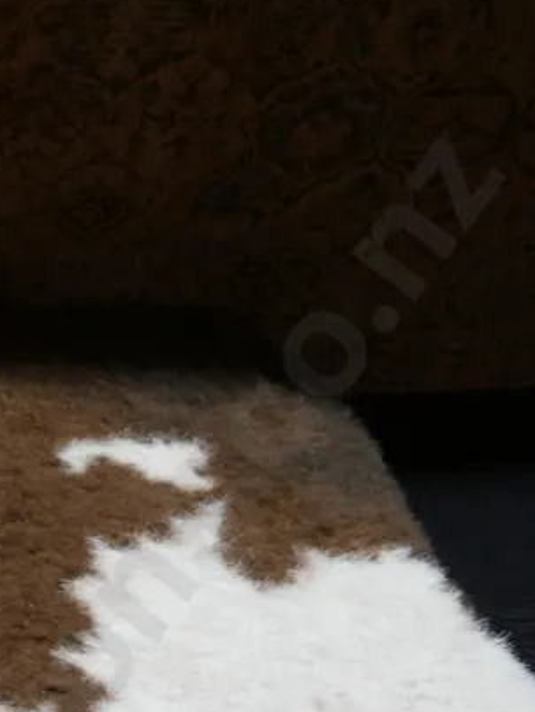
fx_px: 1668
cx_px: -68
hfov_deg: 17.5
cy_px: 874
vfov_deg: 22.1
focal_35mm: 81
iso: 250
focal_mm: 16
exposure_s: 1/60
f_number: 3.6
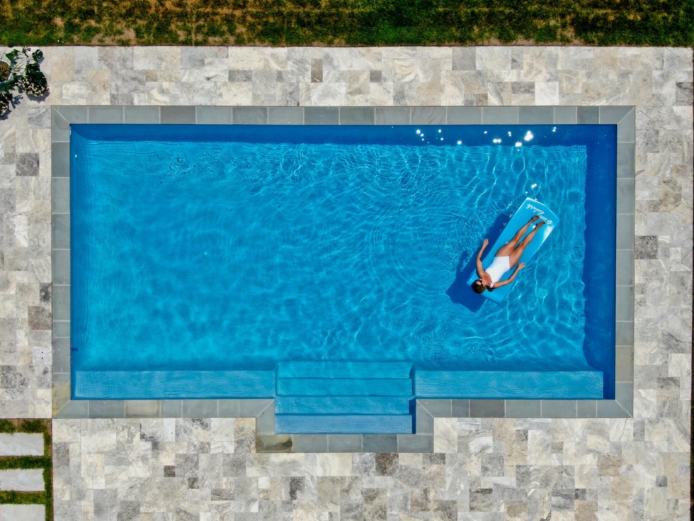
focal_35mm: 47
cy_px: 250
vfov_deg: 30.9
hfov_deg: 40.4
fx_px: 942
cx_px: 333
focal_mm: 7.88
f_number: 3.9
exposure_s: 1/80
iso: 100
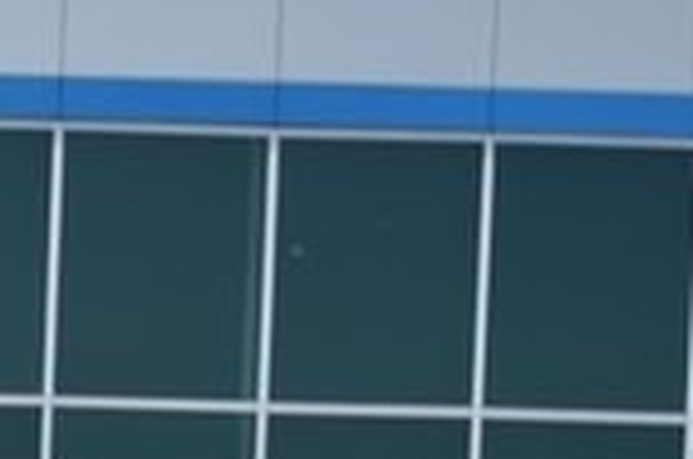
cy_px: 1094
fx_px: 4226
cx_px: -1303
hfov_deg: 8.1
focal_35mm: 220
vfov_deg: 6.0
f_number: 5.6
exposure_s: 1/1000
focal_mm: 22
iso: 100
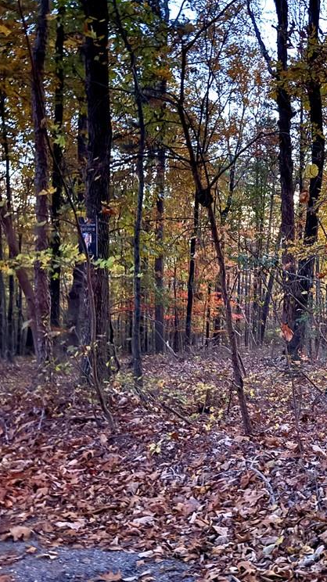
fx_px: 555
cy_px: 282
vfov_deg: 55.3
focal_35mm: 36
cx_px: 363
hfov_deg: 29.5
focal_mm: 6.76
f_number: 1.78
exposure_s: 1/15
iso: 2500
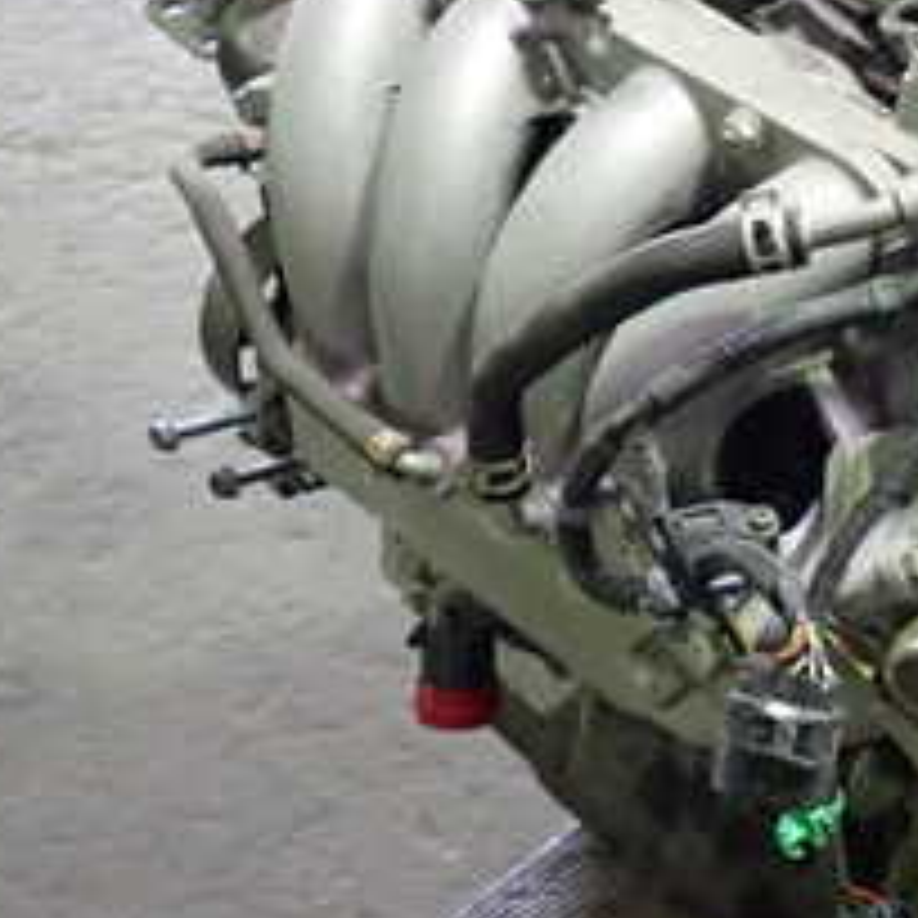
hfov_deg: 24.3
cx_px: 1066
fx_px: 1950
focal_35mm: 65
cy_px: 369
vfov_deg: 26.4
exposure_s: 1/30
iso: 640
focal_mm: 4.5
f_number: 2
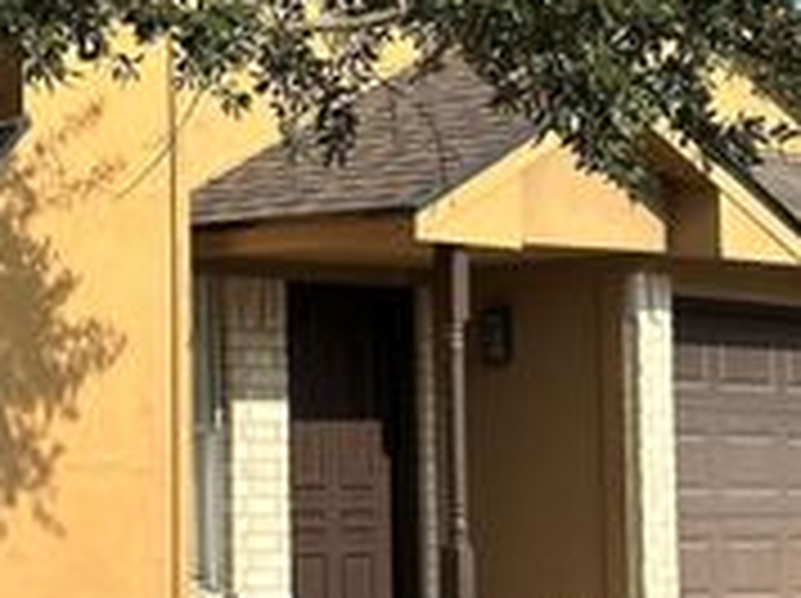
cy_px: 357
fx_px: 3120
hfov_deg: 14.5
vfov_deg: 11.0
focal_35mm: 135
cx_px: 148
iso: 64
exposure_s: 1/3731
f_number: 1.78
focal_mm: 6.86
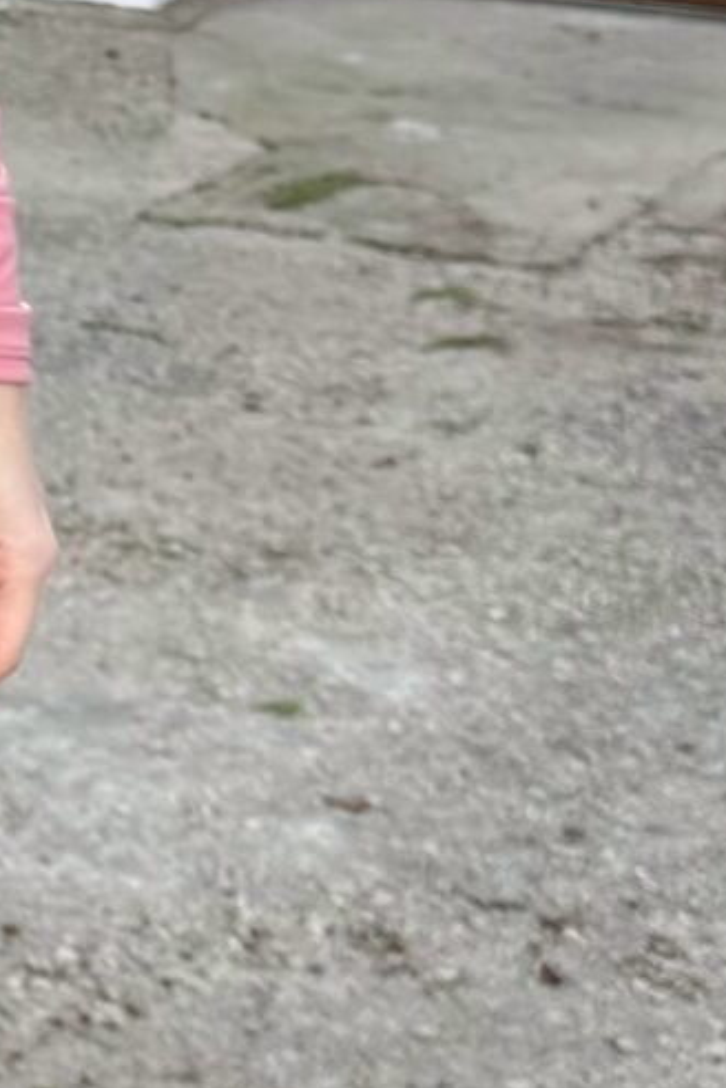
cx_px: -480
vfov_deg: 15.7
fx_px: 3932
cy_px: 323
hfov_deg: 10.1
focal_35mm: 130
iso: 80
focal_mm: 6.76
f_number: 1.78
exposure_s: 1/742
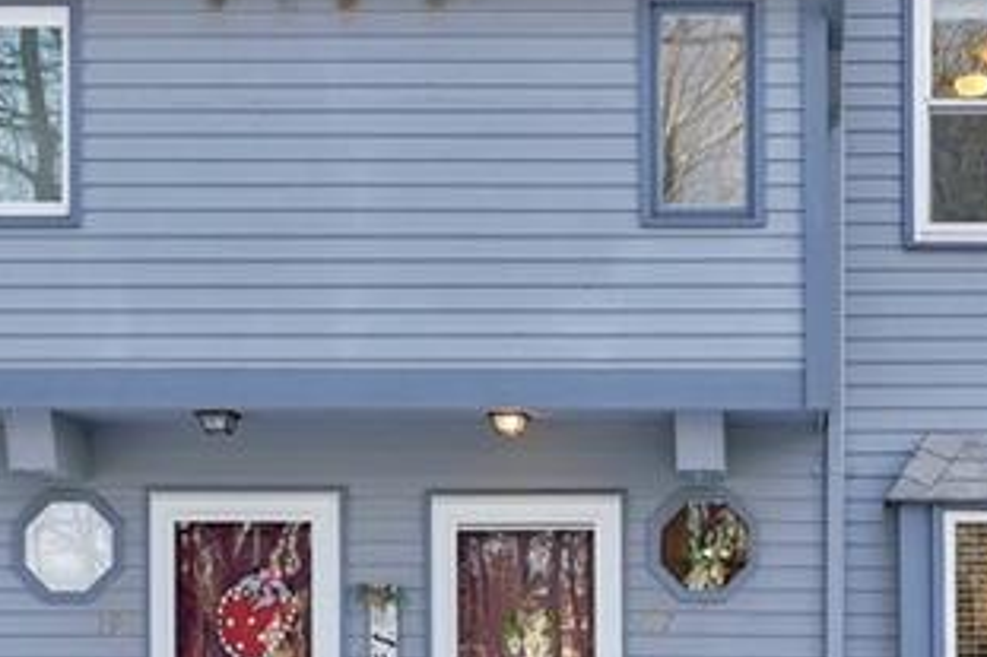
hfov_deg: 35.2
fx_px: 1534
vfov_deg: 24.1
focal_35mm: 56
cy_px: 421
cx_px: 679
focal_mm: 17
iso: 100
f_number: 3.5
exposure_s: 1/160
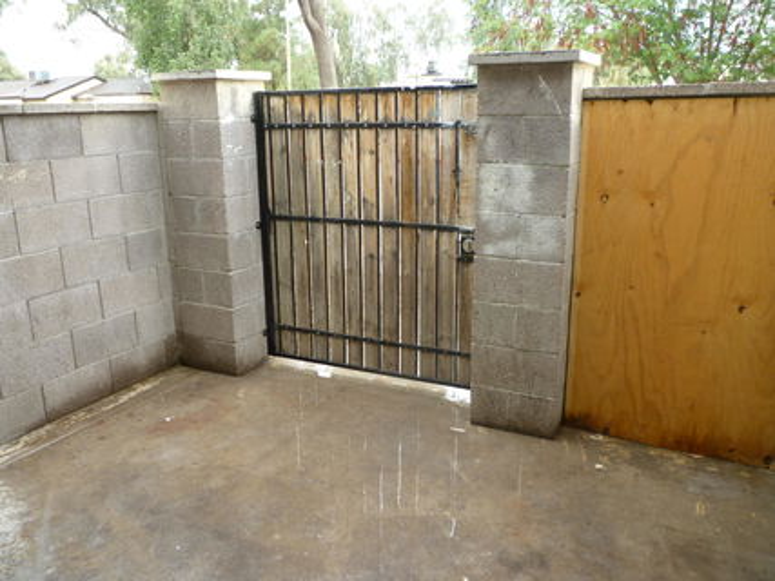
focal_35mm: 29
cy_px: 290
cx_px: 388
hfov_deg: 61.7
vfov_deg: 48.2
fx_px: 649
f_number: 3.3
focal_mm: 5.2
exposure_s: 1/40
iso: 80
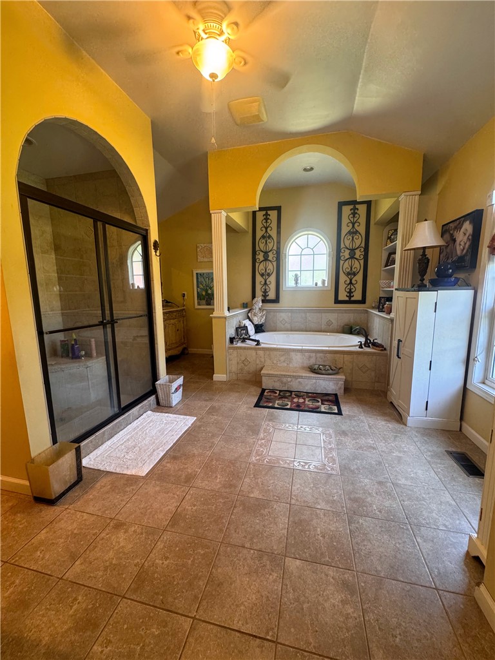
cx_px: 248
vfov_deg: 102.1
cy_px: 330
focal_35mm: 14
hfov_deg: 85.7
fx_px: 267
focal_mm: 2.22
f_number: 2.2
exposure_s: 1/60
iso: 250
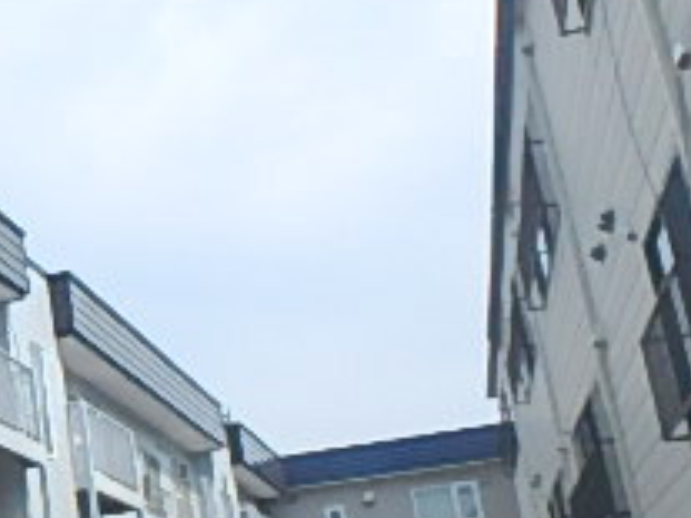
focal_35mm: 65
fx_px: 1297
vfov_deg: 22.3
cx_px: -334
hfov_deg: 23.9
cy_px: 404
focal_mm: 3.7
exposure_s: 1/640
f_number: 6
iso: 125
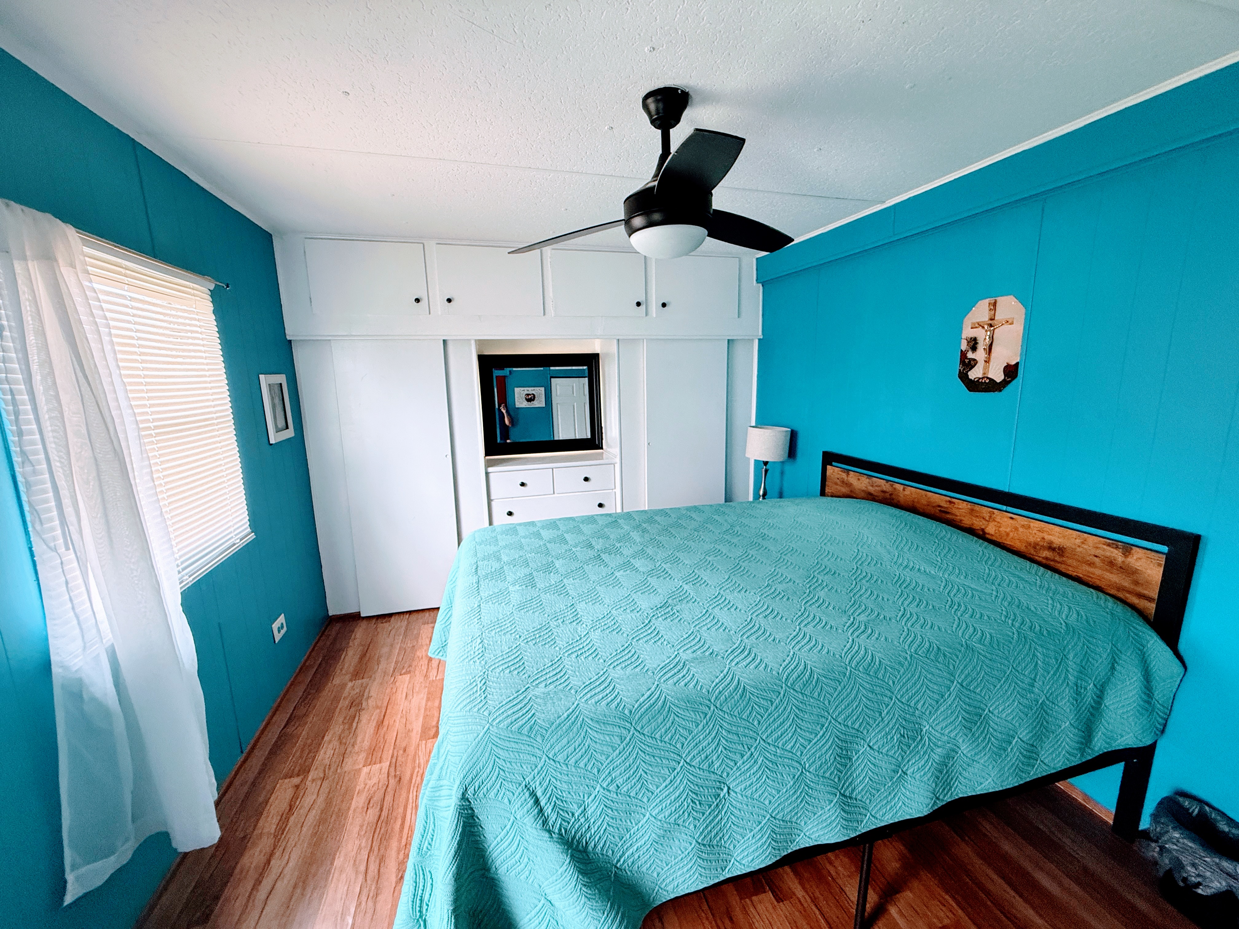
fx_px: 501
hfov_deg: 102.1
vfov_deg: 85.7
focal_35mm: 14
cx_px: 620
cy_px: 464
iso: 320
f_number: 2.2
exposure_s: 1/86
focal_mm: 2.22
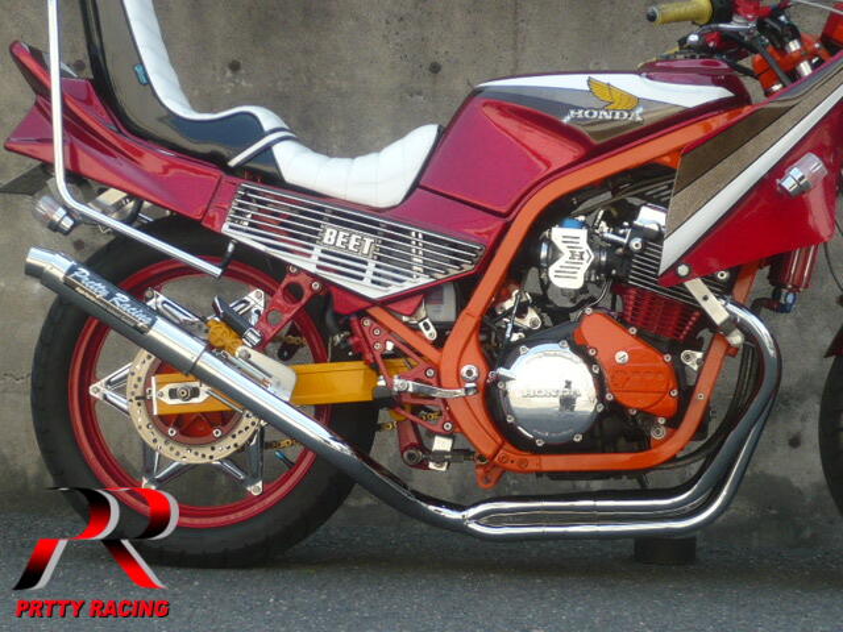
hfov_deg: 22.5
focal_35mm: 87
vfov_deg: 17.0
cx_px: 422
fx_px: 2119
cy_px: 316
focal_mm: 9.5
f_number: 4.1
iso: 100
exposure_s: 1/200
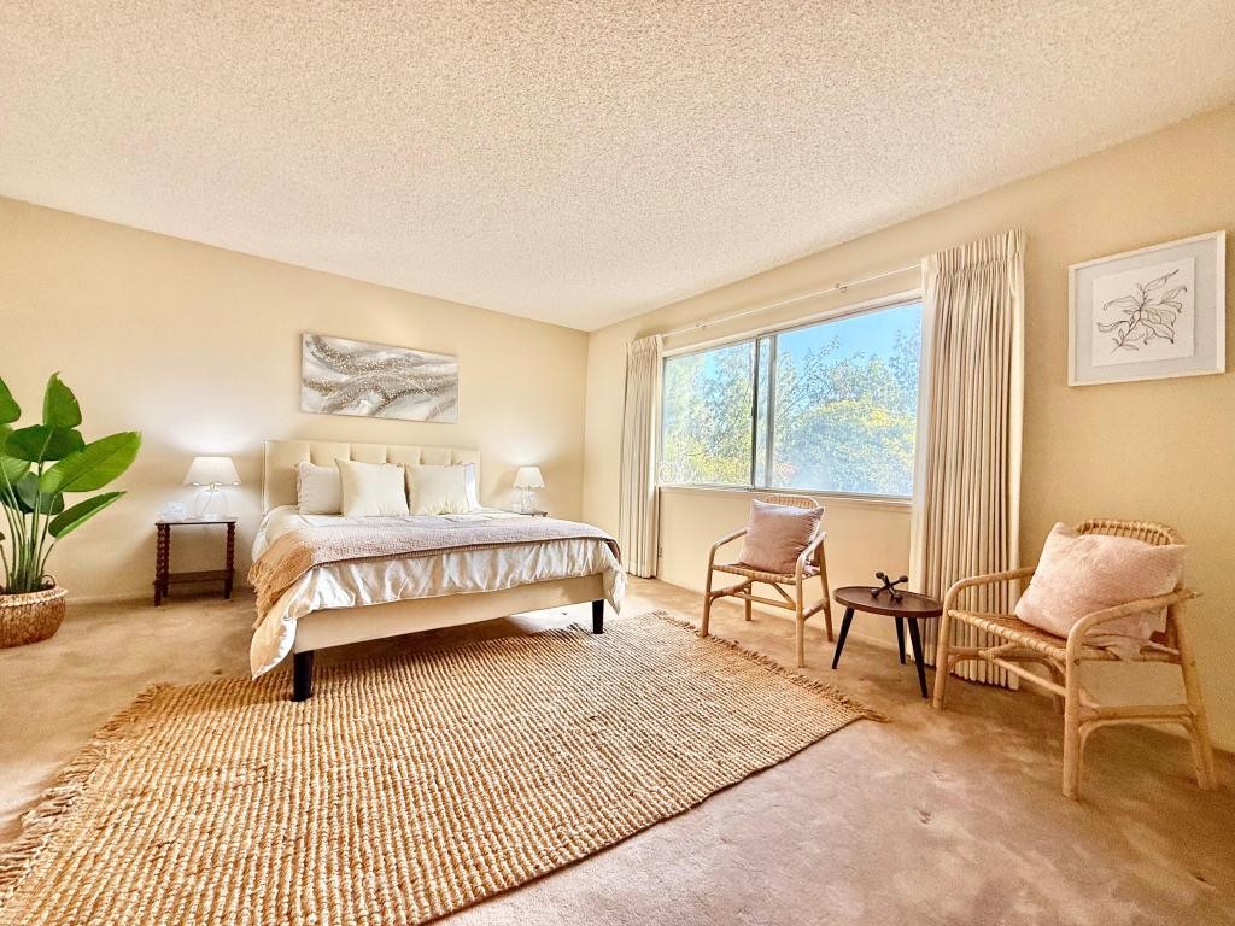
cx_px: 618
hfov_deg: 102.1
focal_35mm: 14
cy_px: 463
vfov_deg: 85.7
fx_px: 499
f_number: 2.2
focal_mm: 2.22
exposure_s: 1/101
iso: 64
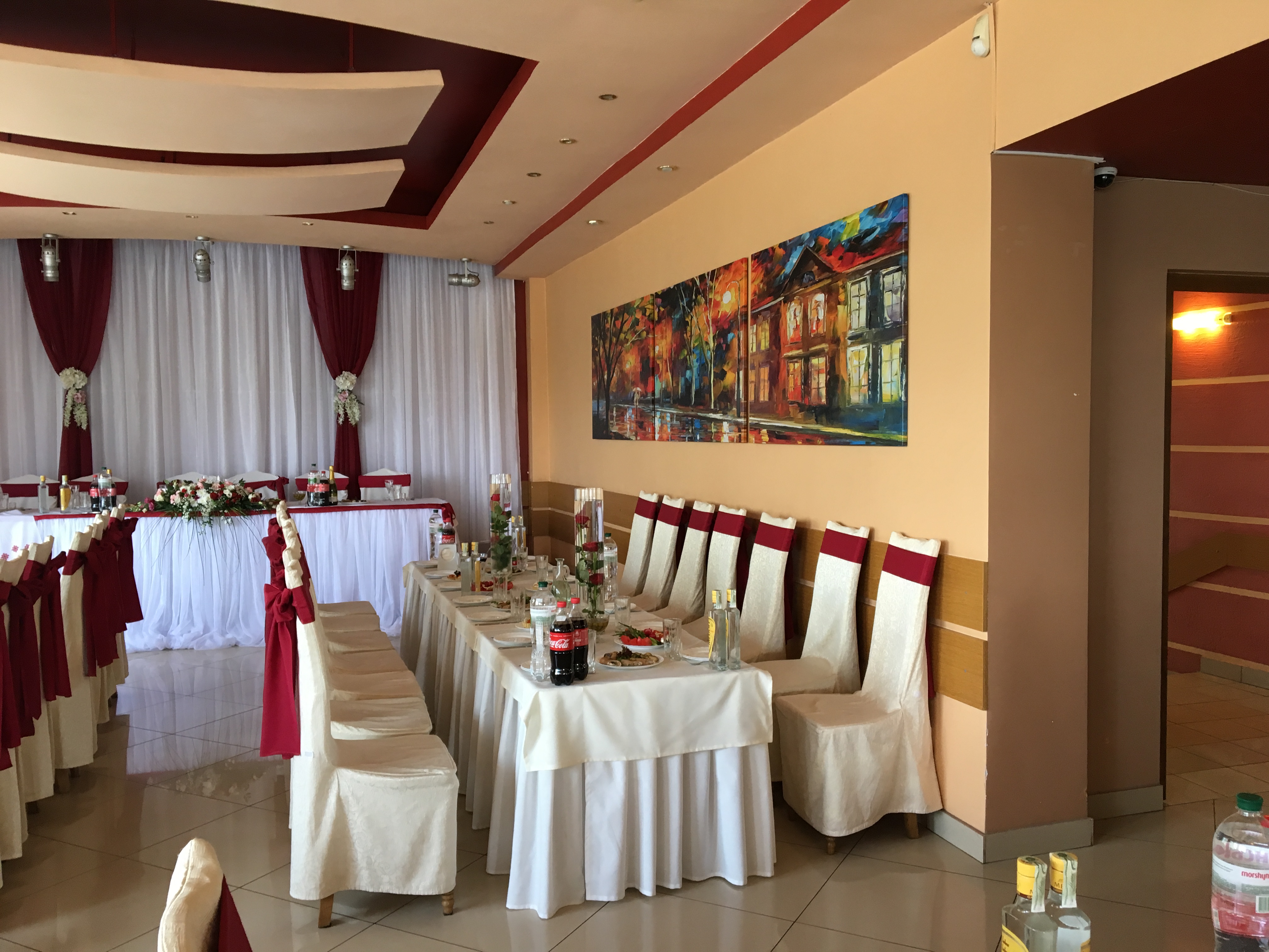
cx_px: 634
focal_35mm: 29
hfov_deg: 61.7
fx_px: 1063
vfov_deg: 48.2
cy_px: 476
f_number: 2.2
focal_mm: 4.15
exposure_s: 1/33
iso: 80
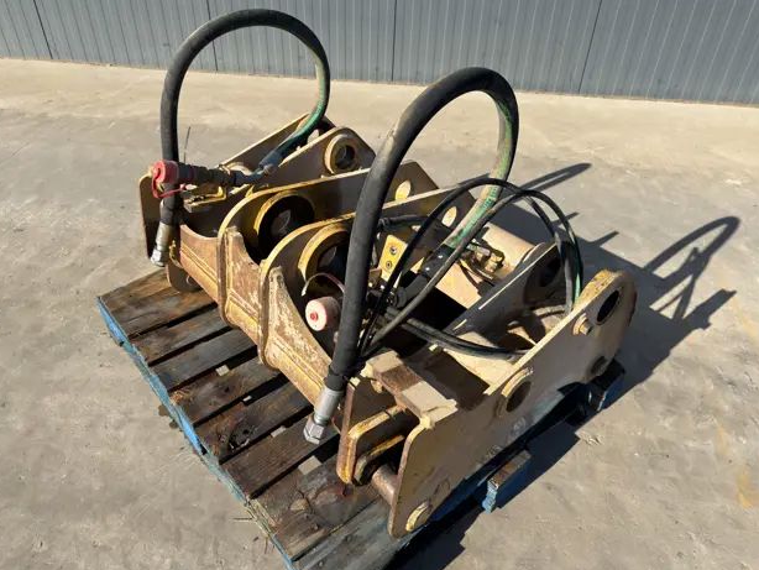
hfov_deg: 69.4
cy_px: 277
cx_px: 367
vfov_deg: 54.9
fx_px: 548
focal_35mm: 25
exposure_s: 1/2545
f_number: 1.78
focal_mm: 6.76
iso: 64
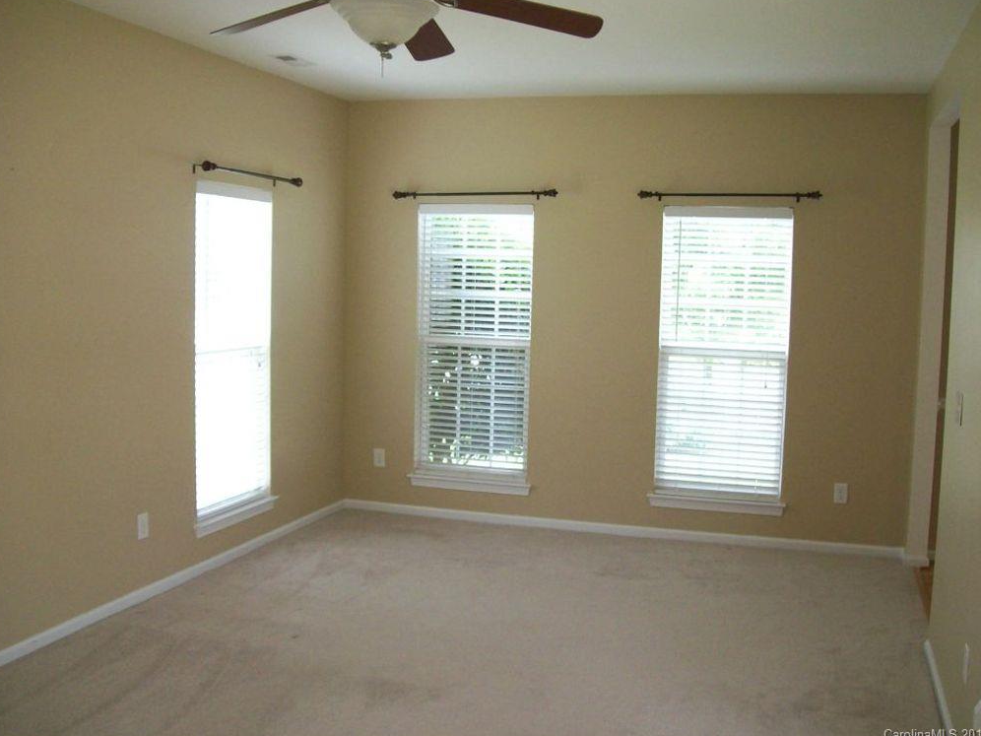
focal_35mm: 37
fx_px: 1049
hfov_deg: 50.1
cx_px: 492
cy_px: 366
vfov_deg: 38.7
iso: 200
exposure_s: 1/104
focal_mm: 6
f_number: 2.7
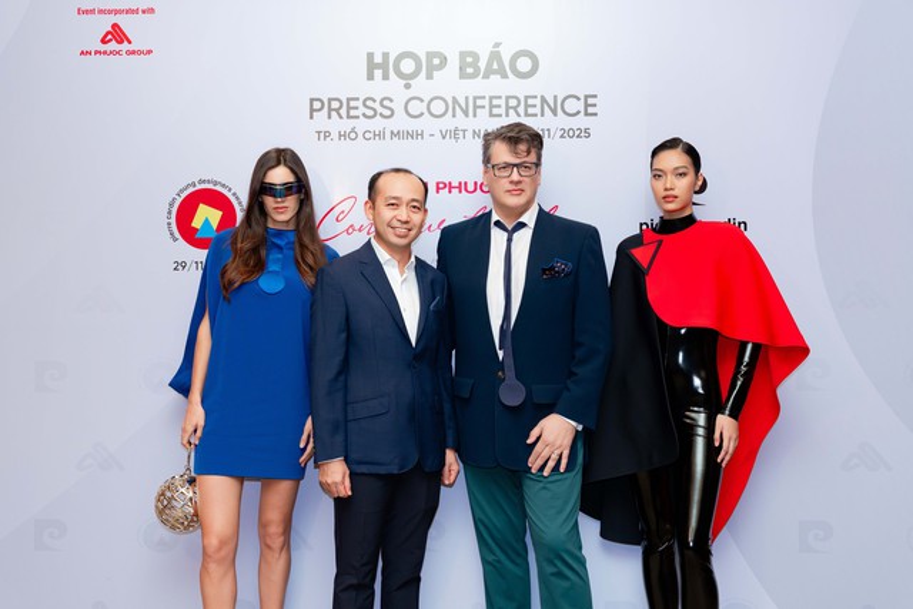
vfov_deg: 36.9
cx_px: 456
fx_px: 913
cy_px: 304
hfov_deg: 53.1
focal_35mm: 36
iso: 1000
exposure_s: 1/160
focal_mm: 36
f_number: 4.5
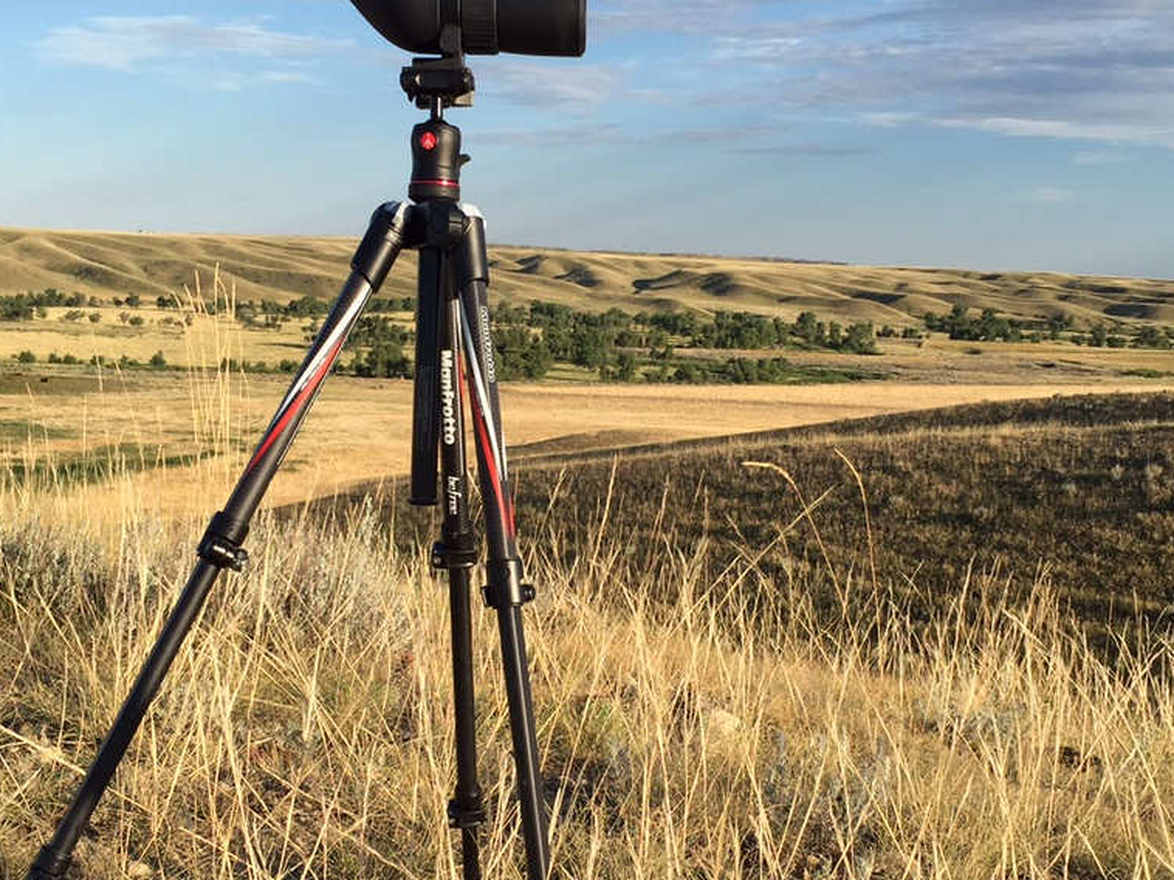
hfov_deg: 38.9
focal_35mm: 49
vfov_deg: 29.5
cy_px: 556
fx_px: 1661
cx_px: 598
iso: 32
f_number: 2.2
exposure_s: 1/1412
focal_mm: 4.15
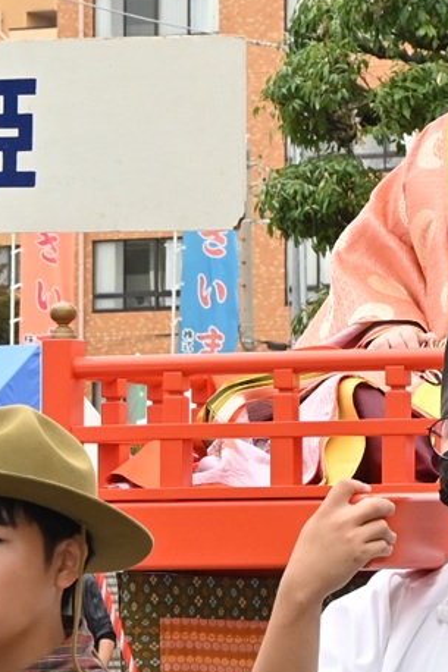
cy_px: 149
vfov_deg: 9.1
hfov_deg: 6.0
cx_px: 558
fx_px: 4240
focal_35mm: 227
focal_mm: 44
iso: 800
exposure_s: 1/500
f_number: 9
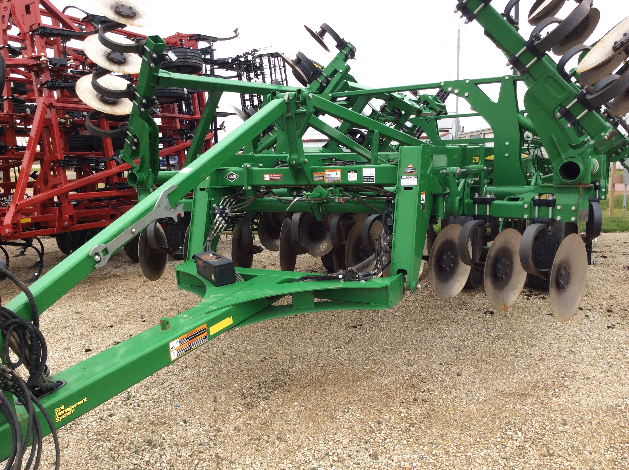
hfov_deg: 56.9
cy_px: 235
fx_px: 581
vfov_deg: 44.1
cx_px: 314
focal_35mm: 32
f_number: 2.4
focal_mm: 3.3
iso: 32
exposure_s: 1/379
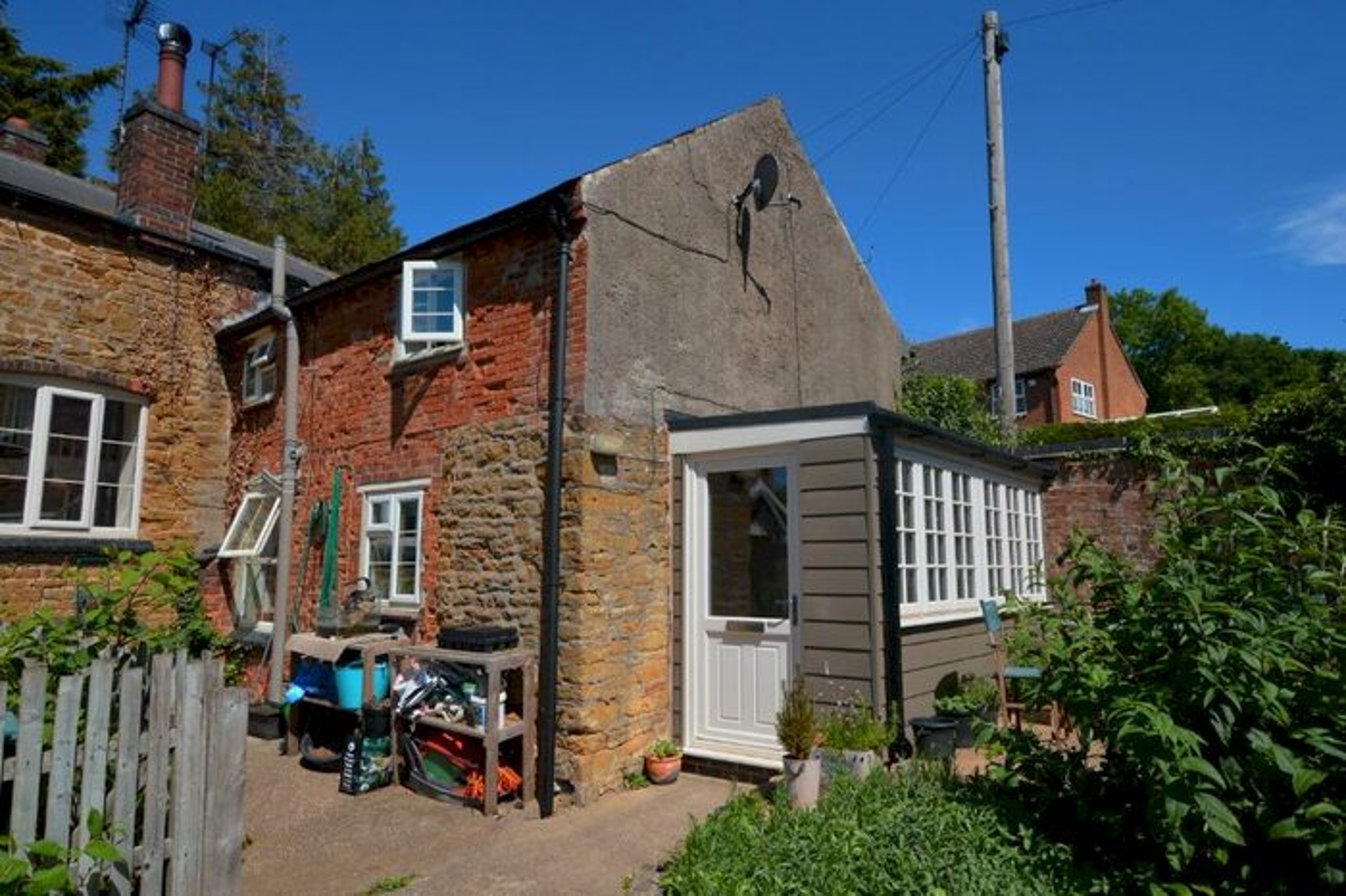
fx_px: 785
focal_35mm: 21
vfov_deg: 59.4
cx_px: 673
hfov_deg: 81.2
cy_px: 448
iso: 100
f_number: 9
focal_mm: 14
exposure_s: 1/320
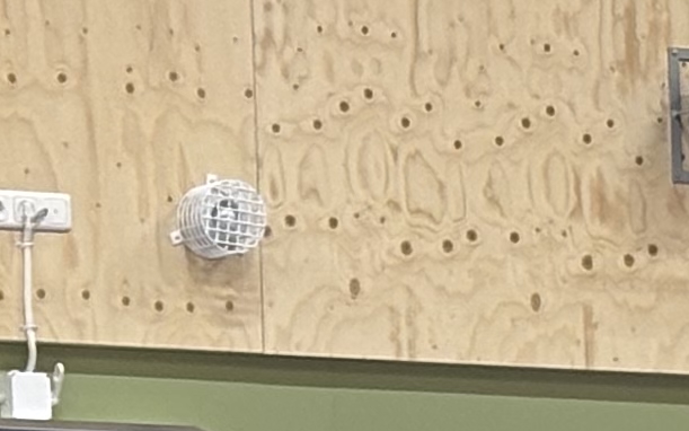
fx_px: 6836
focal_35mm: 364
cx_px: 1182
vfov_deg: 3.5
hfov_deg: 5.7
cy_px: 1598
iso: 64
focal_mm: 5.96
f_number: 1.6
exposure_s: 1/55
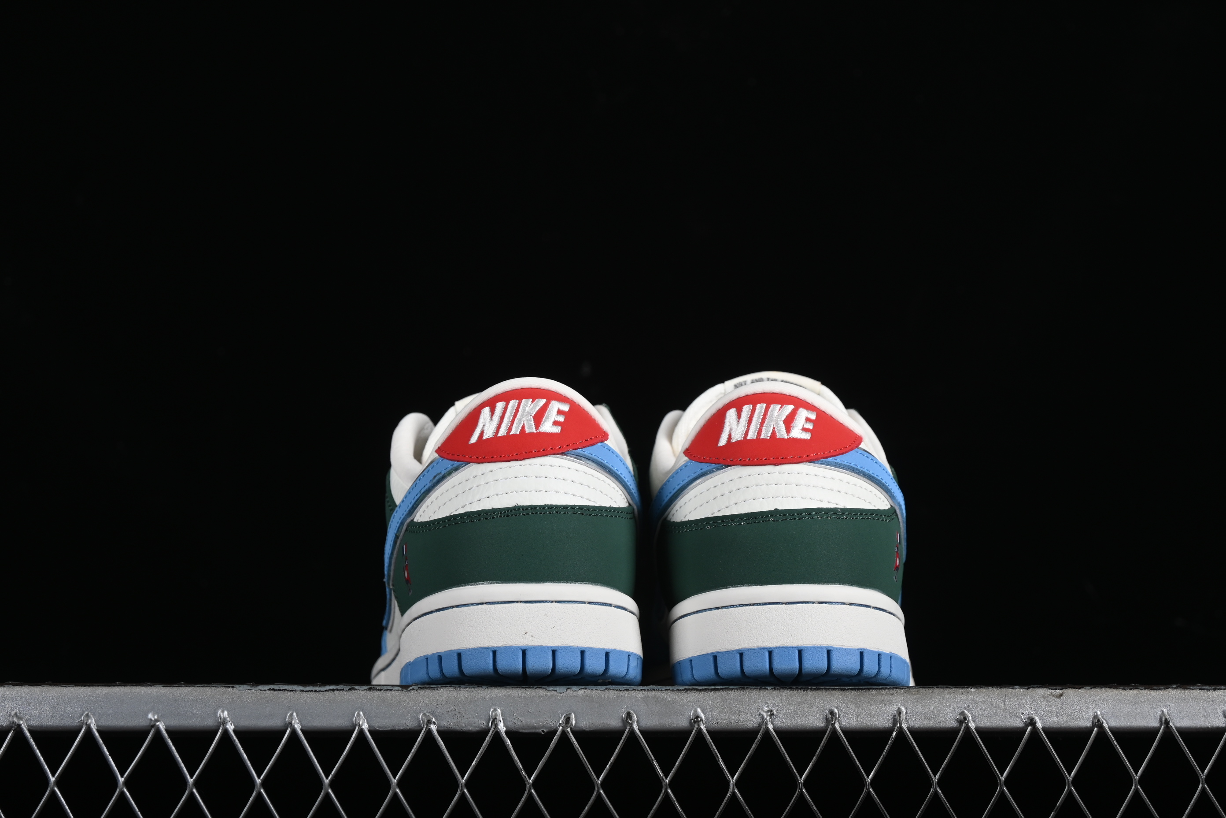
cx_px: 613
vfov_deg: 18.2
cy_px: 409
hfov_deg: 27.0
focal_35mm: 75
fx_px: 2554
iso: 160
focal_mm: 50
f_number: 7.1
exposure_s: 1/200
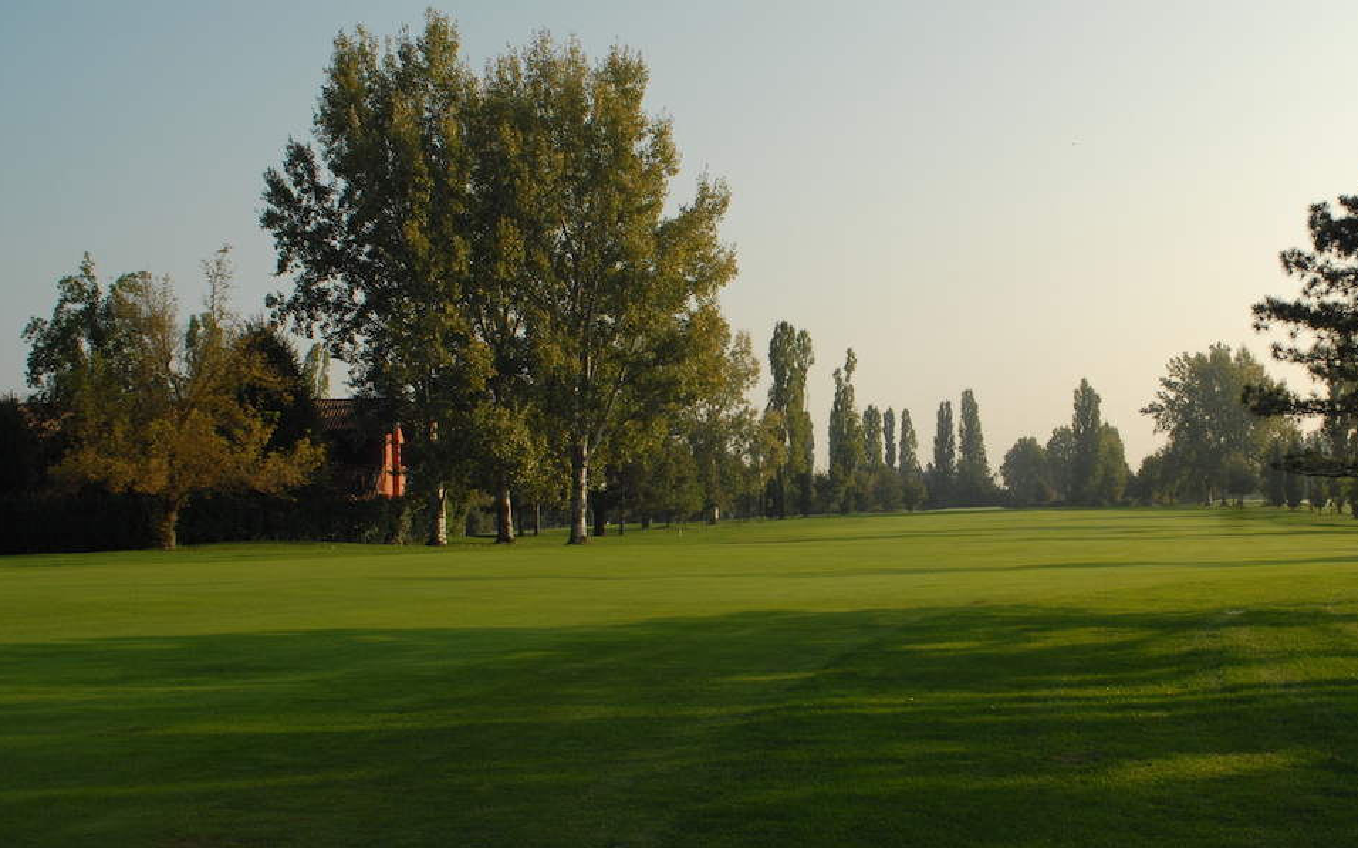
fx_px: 1517
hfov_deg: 47.5
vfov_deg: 31.2
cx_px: 902
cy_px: 482
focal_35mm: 41
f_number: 8
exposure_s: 1/400
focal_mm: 20
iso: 200
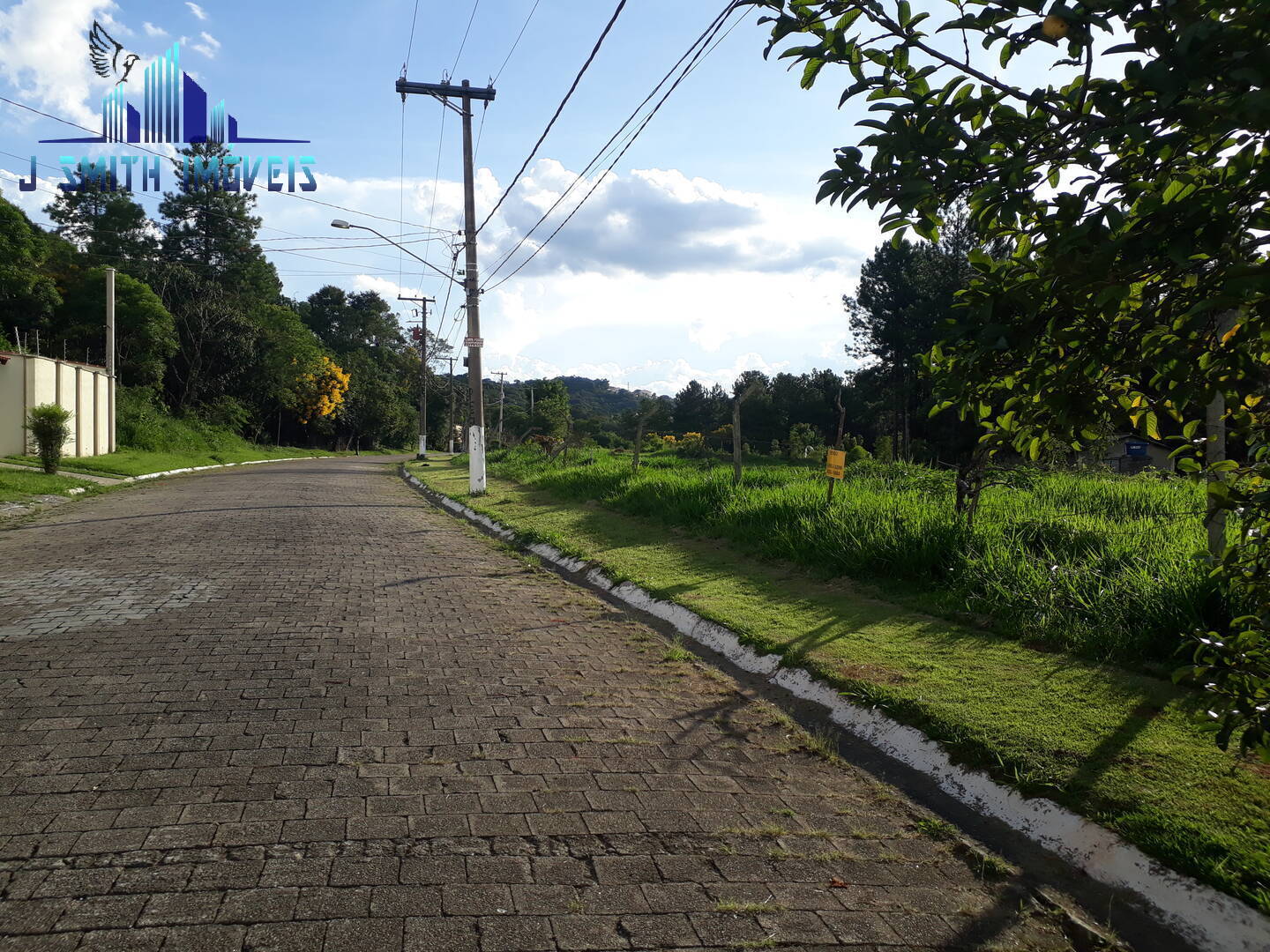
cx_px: 635
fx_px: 991
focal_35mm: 27
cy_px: 476
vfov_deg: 51.4
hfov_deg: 65.3
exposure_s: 1/1179
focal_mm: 3.6
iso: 40
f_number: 1.9
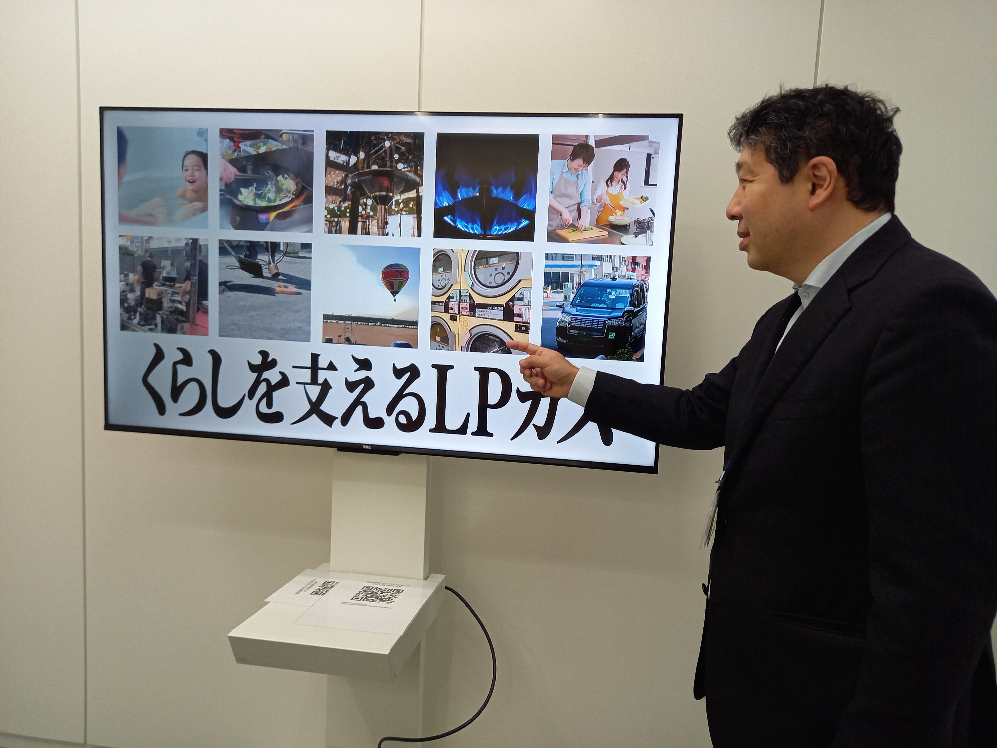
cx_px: 498
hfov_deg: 69.4
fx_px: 720
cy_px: 374
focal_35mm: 25
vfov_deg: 54.9
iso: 160
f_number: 1.8
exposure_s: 1/60
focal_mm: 4.65
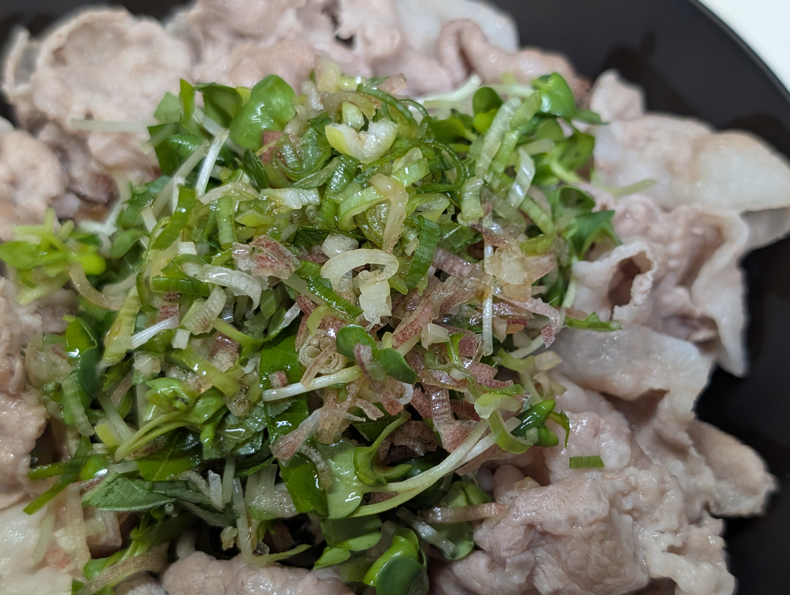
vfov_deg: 29.7
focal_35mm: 49
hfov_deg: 38.9
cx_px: 395
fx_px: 1120
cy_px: 298
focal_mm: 6.9
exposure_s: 1/146
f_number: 1.68
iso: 341
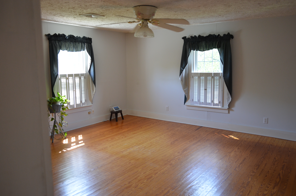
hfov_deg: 67.5
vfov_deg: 47.7
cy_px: 98
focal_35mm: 27
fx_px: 222
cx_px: 148
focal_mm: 18
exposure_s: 1/60
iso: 640
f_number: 4
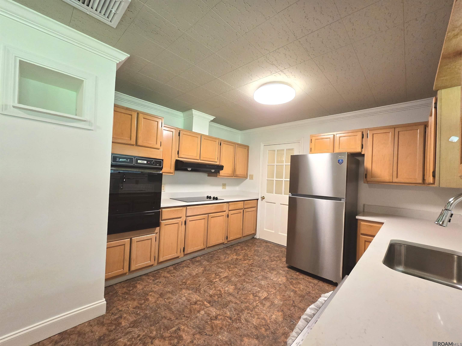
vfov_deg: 89.9
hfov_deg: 106.2
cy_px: 173
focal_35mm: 13
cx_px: 231
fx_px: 174
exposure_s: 1/60
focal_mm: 2.2
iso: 320
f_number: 2.2
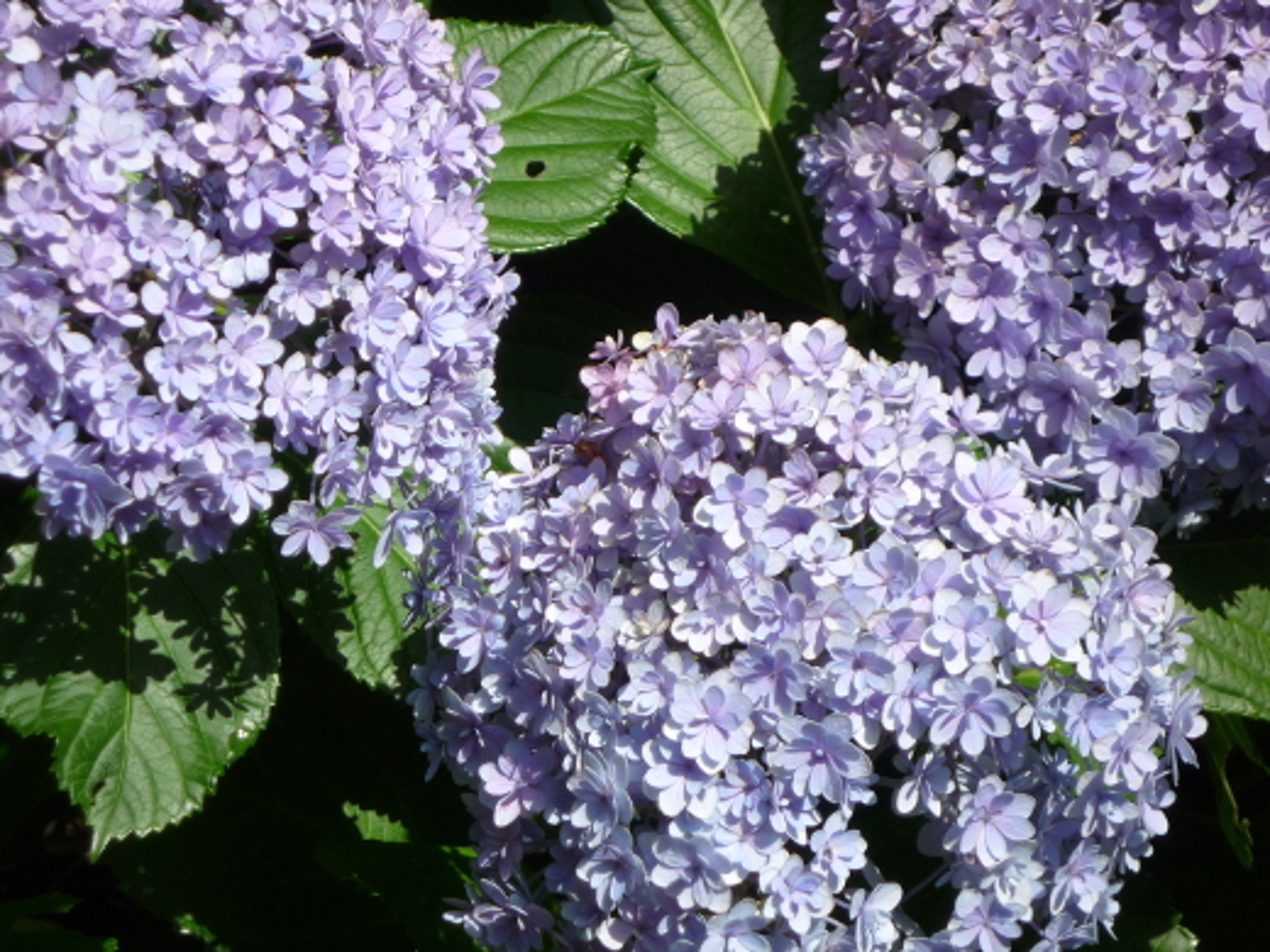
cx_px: 635
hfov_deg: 15.2
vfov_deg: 11.4
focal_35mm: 130
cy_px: 476
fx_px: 4769
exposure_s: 1/500
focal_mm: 19.2
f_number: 5.7
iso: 100
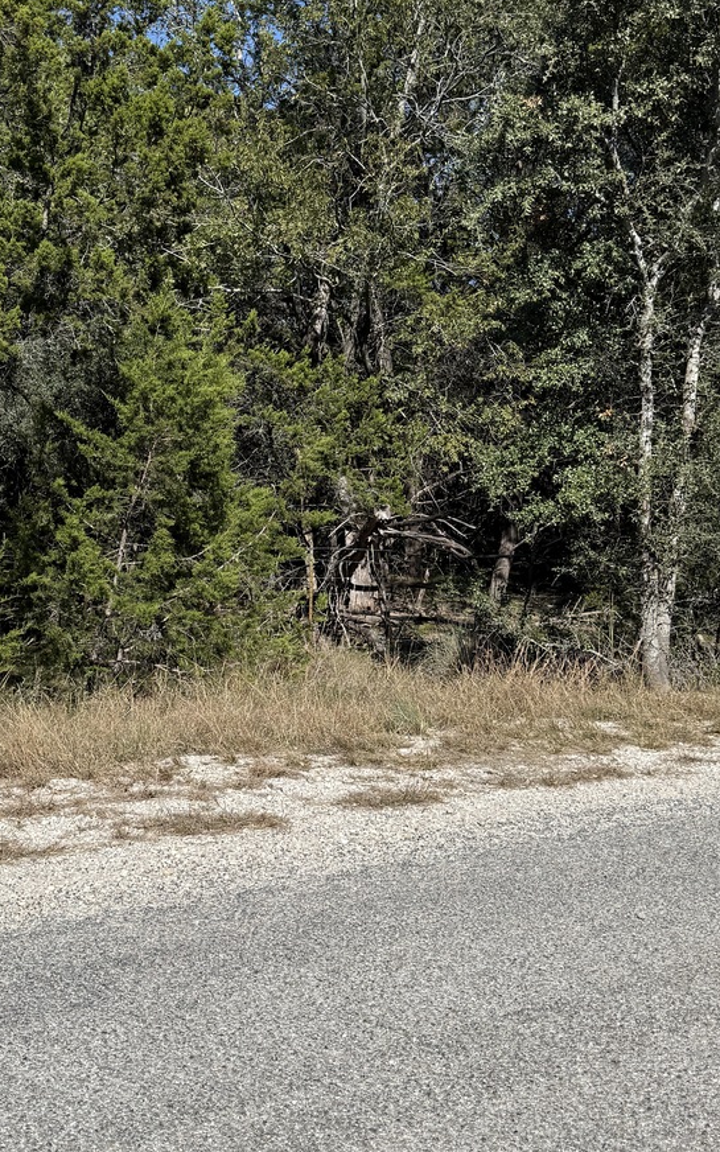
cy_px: 501
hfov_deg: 30.4
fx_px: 1319
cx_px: 258
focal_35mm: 42
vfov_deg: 47.1
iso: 80
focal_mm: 6.76
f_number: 1.78
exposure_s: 1/6173
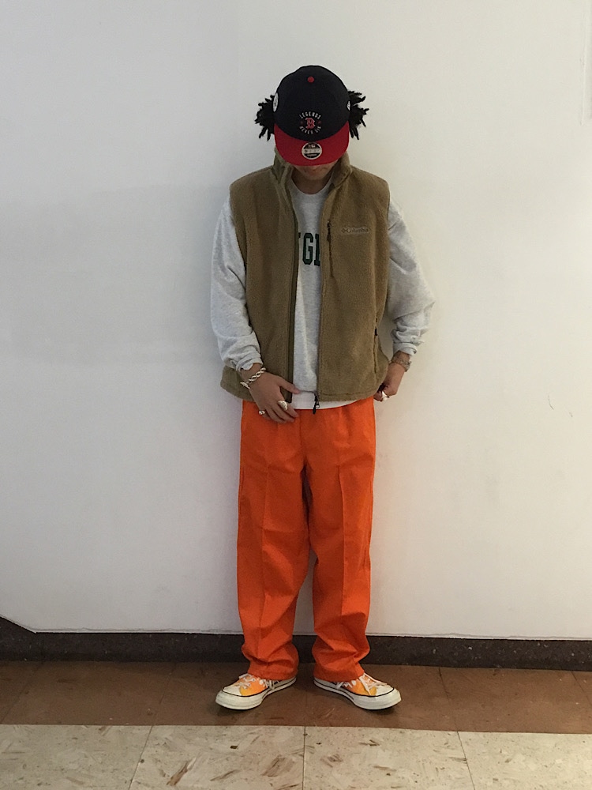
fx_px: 707
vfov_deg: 58.4
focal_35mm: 31
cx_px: 296
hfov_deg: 45.4
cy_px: 395
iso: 125
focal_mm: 3.3
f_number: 2.4
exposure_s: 1/33
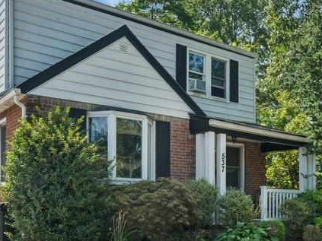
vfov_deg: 32.1
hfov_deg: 42.8
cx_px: 187
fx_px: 409
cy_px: 186
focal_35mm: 44
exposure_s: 1/50
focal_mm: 21.5
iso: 100
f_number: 11
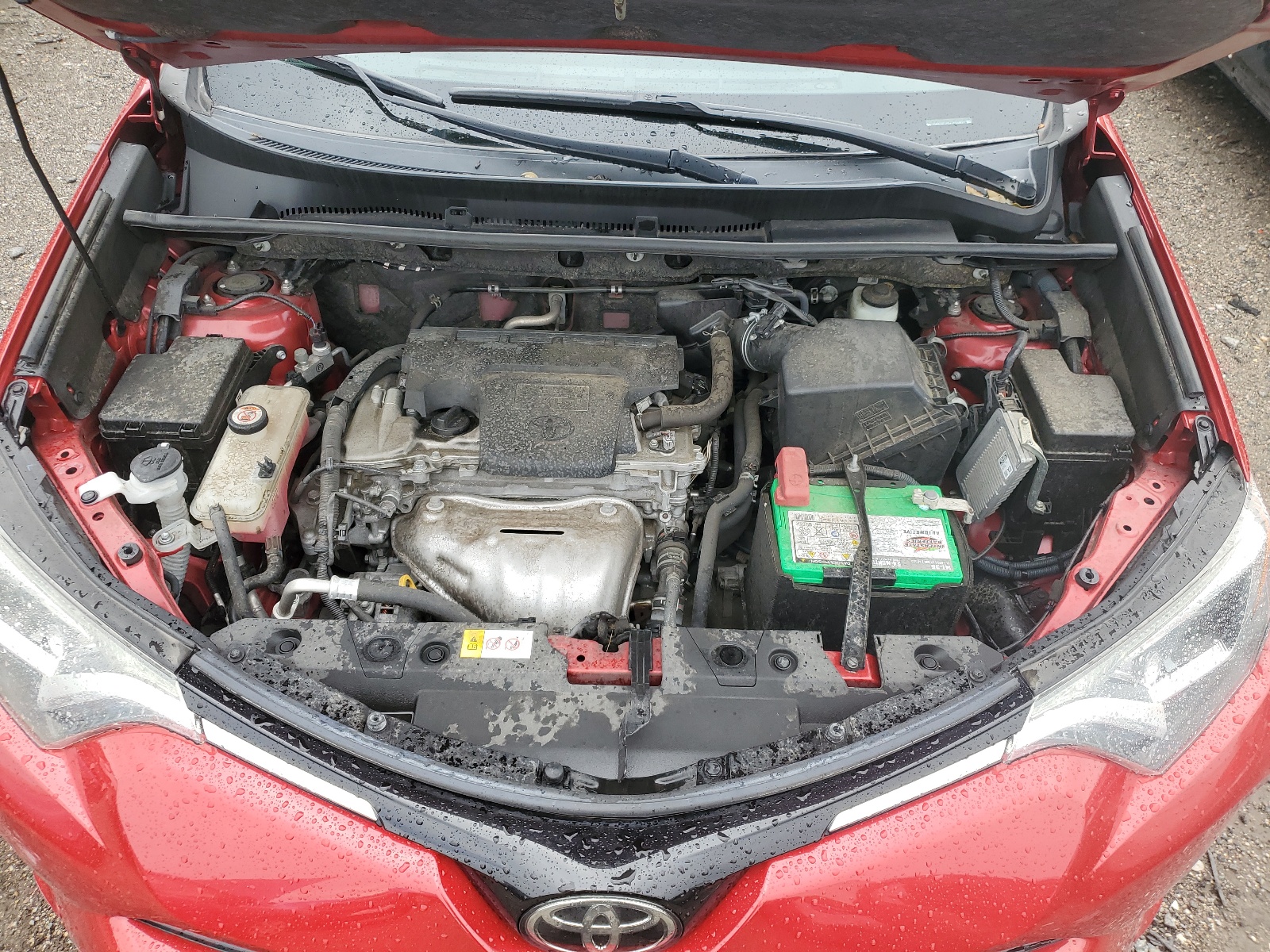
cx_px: 635
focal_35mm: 26
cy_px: 476
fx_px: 954
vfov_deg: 53.1
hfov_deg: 67.3
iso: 50
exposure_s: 1/417
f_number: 1.5
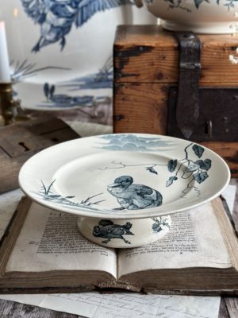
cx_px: 119
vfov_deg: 39.7
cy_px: 159
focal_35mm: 48
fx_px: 440
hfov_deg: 30.3
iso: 80
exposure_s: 1/245
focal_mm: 6.86
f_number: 1.78
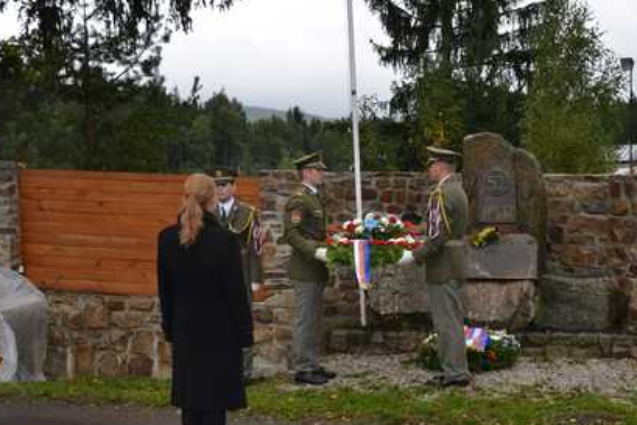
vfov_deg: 22.2
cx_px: 377
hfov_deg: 32.8
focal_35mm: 61
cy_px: 253
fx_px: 1080
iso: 100
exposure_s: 1/200
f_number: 4.5
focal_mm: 26
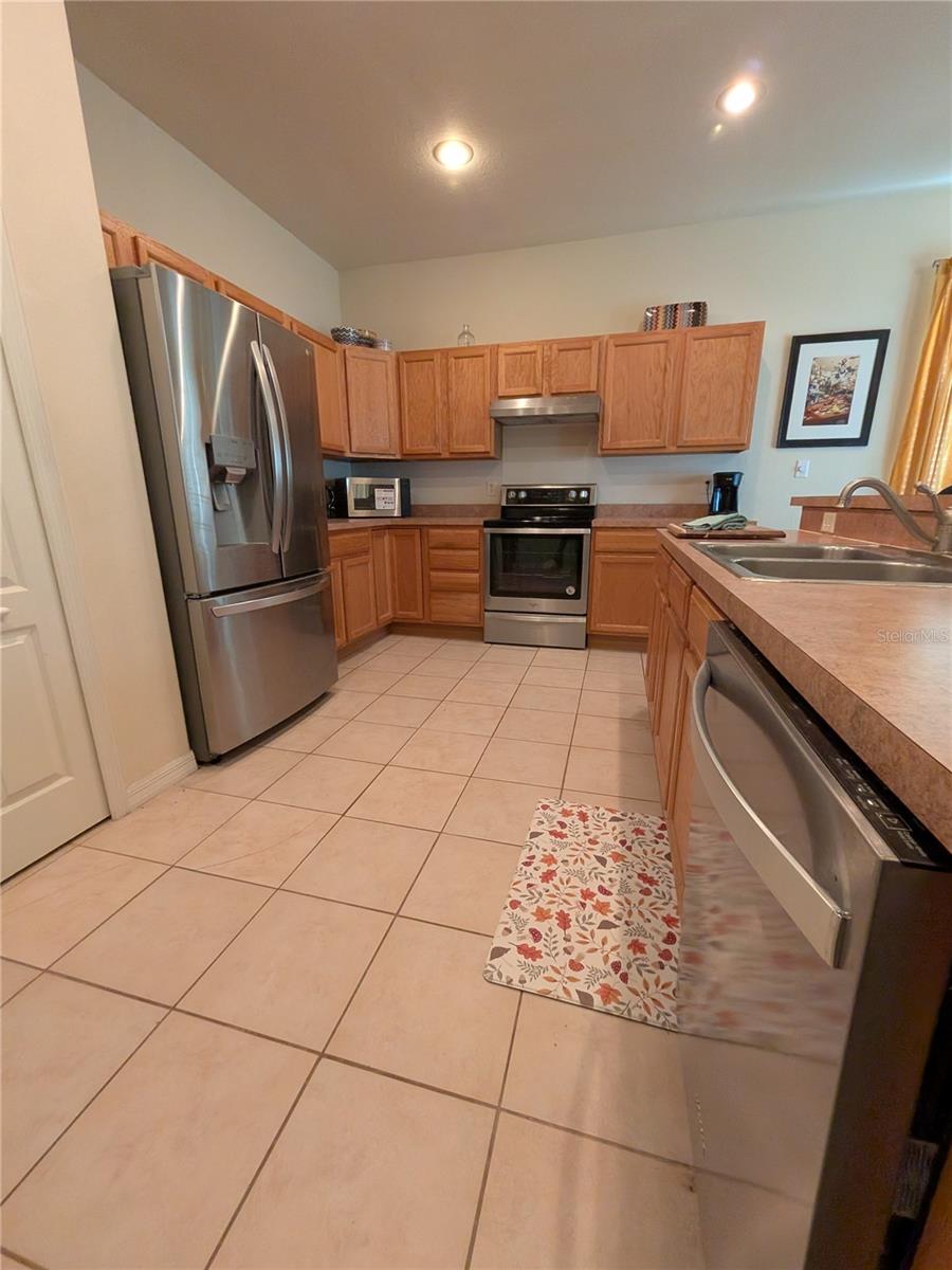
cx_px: 476
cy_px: 635
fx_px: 477
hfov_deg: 89.9
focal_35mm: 13
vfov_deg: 106.2
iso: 813
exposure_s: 1/120
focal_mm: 1.54
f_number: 2.2
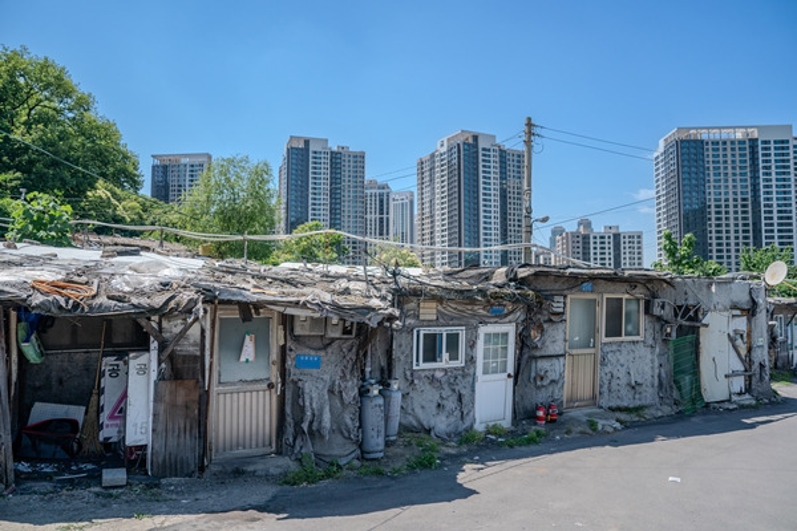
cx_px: 398
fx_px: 531
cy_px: 266
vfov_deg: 53.1
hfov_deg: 73.7
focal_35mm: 24
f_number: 2.8
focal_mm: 24
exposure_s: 1/4000
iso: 500
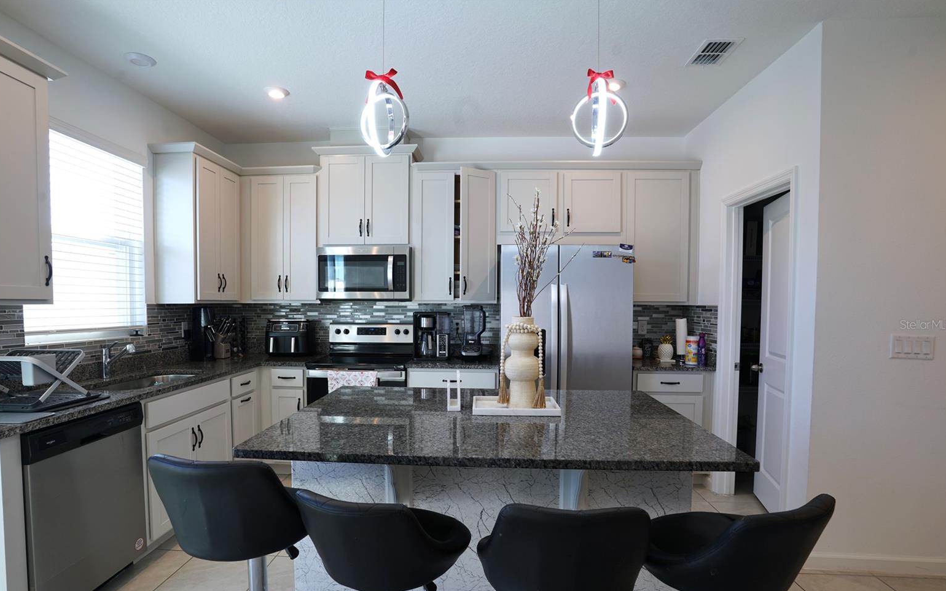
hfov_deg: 91.1
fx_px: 464
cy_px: 324
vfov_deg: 64.8
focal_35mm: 18
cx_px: 463
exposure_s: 1/10
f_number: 8
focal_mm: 17
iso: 125
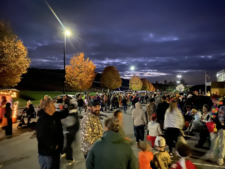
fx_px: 169
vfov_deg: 53.1
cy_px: 84
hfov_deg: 67.3
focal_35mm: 26
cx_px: 112
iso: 2500
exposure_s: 1/4
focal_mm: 4.25
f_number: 1.8
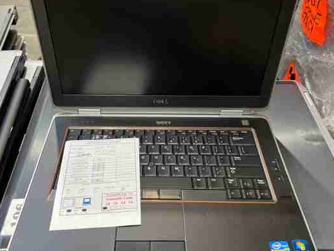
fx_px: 309
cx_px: 157
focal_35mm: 32
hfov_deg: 56.8
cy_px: 106
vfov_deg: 44.0
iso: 125
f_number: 1.5
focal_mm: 5.7
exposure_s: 1/60
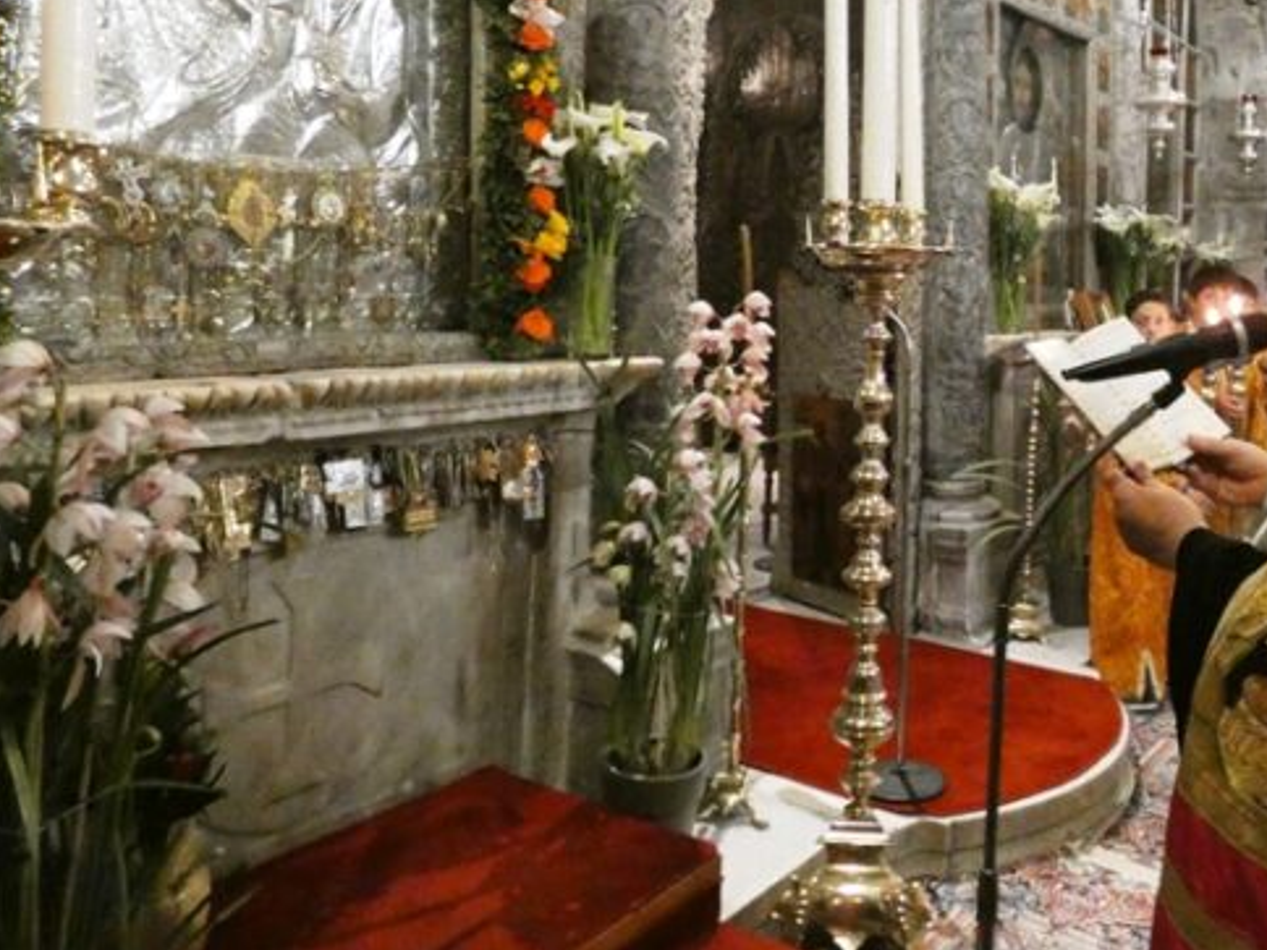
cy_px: 308
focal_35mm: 31
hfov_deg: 56.7
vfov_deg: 44.7
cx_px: 877
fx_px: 1135
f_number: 2.8
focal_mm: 3.6
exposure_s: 1/40
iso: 1600
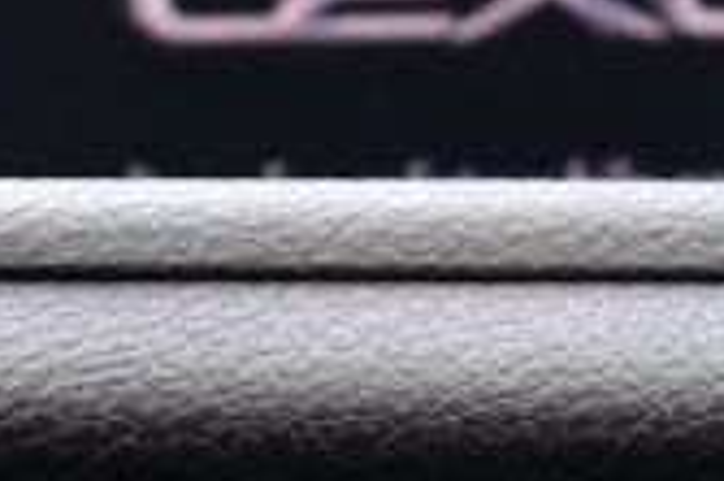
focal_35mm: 350
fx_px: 7032
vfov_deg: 3.9
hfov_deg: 5.9
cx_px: 637
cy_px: 61
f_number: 8
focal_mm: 38
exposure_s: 1/50
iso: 400
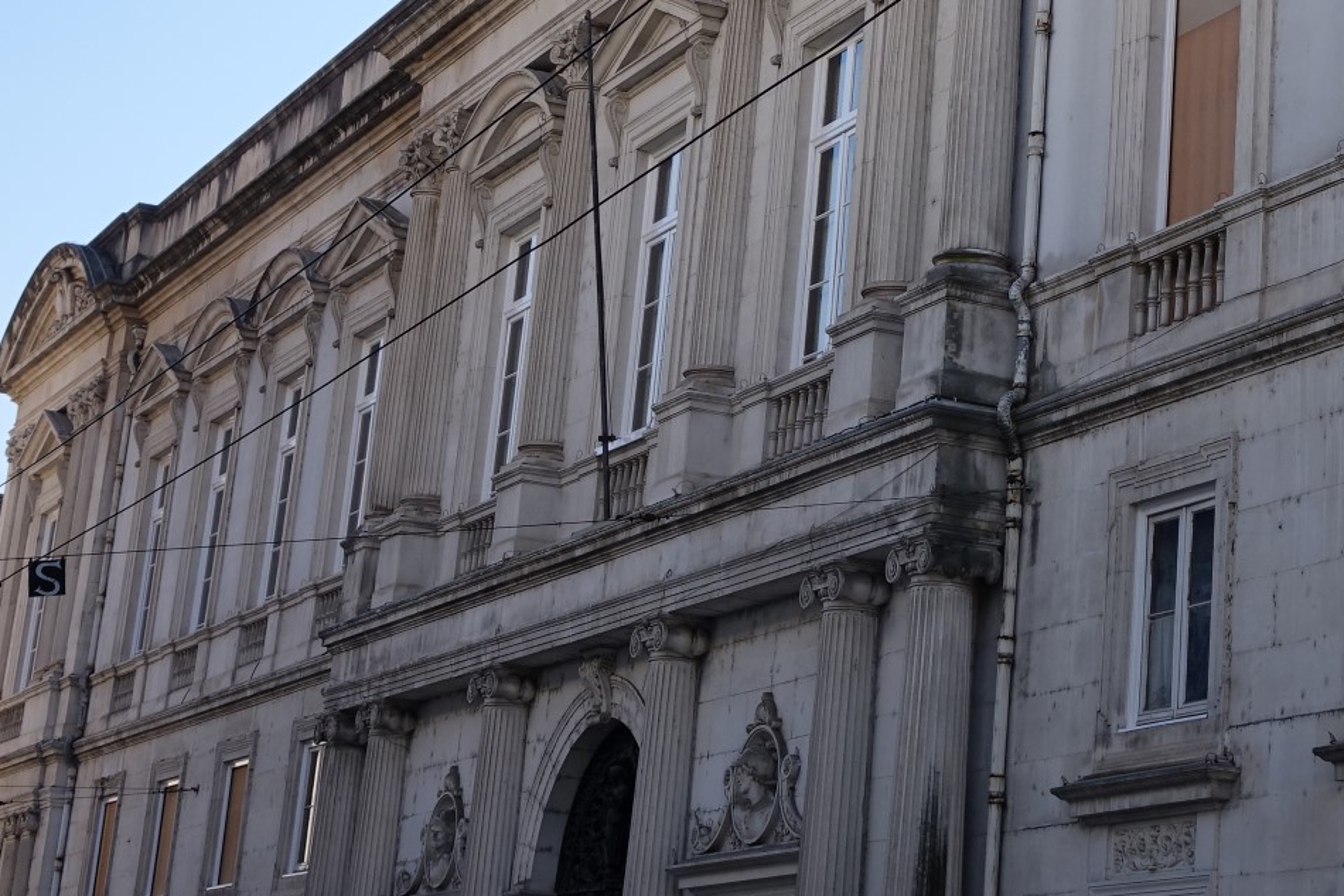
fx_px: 3285
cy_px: 31
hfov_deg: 22.8
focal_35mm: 88
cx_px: 1079
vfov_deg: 15.3
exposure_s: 1/250
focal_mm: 15.78
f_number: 4
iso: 100
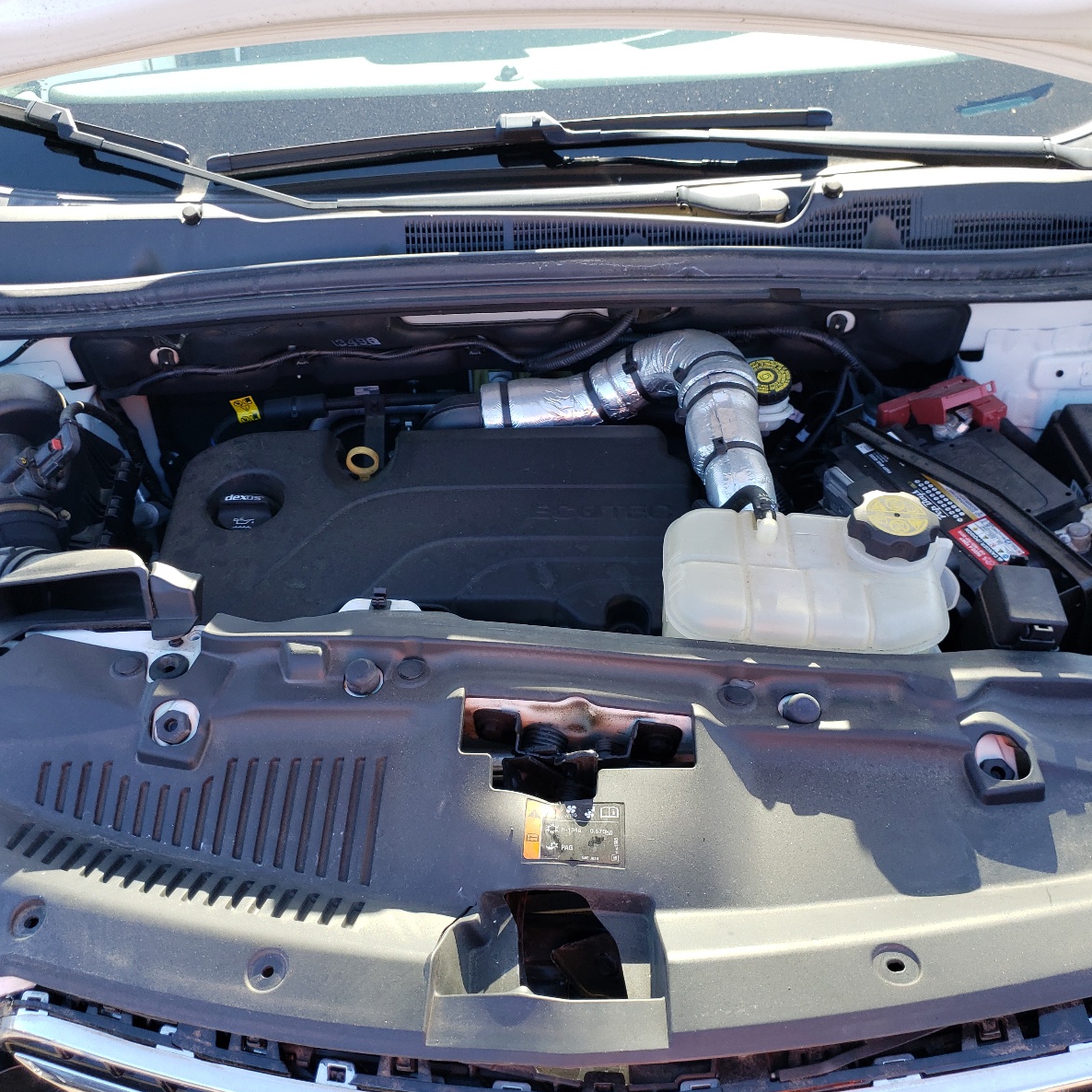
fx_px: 1106
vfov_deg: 52.5
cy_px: 544
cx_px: 519
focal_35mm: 31
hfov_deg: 52.5
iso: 50
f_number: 1.5
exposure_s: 1/233
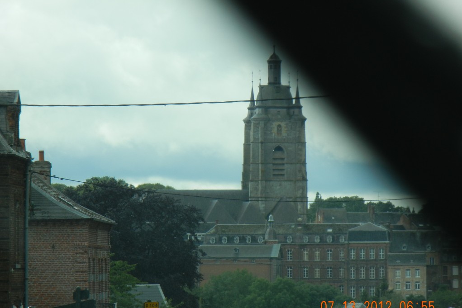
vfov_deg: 4.4
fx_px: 4017
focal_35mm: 313
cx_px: 231
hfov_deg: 6.6
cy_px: 169
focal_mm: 54
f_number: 5.6
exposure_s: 1/333
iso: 160
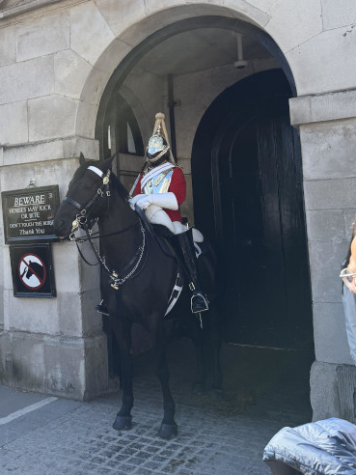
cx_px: 83
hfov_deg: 35.9
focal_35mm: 39
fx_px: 535
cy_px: 176
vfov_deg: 47.4
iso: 100
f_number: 1.78
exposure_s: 1/1585
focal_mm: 6.76
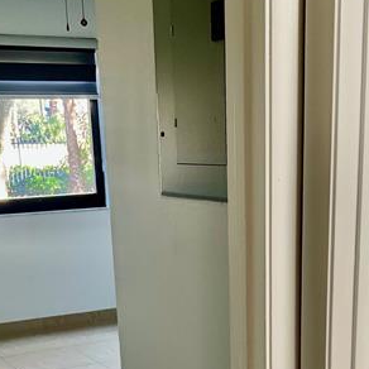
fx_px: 760
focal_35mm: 63
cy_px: 361
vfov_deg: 26.0
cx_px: 207
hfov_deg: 27.3
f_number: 1.5
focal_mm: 5.7
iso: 64
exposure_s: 1/60
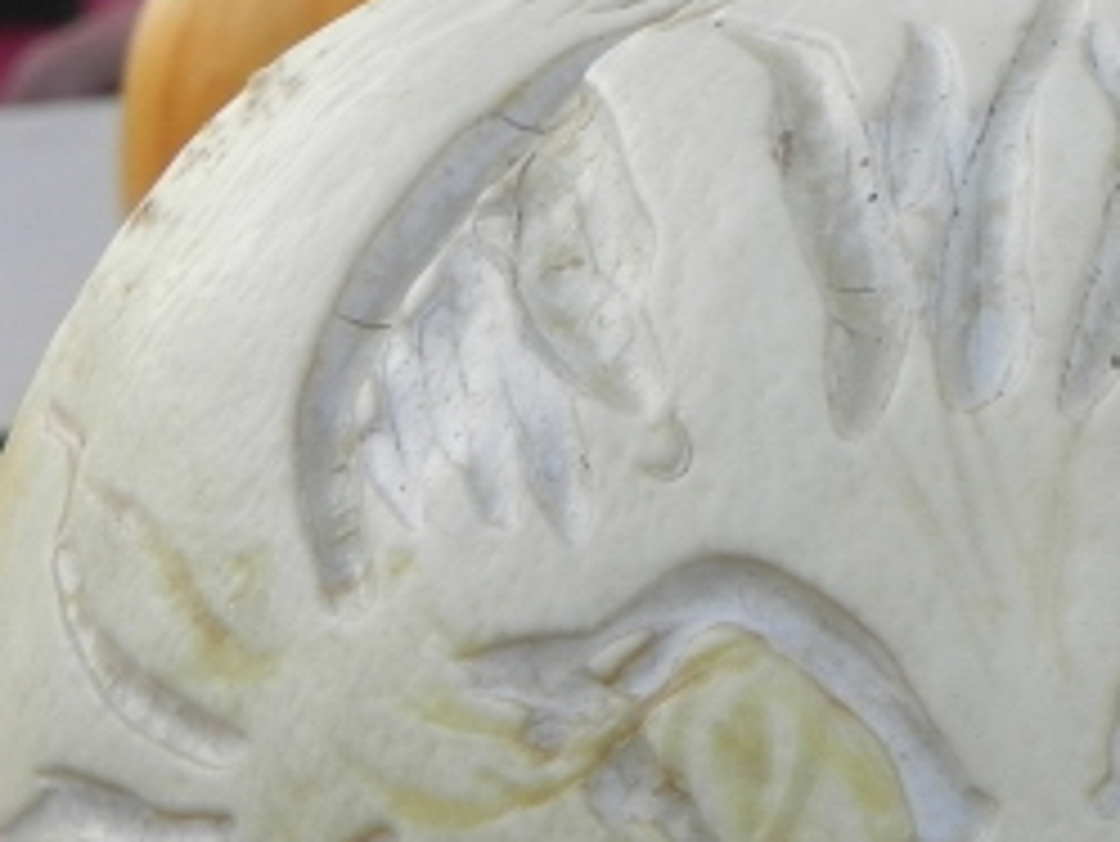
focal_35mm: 170
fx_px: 5503
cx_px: 1010
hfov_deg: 11.5
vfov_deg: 8.7
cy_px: 970
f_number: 4.5
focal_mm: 10.3
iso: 160
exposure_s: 1/161
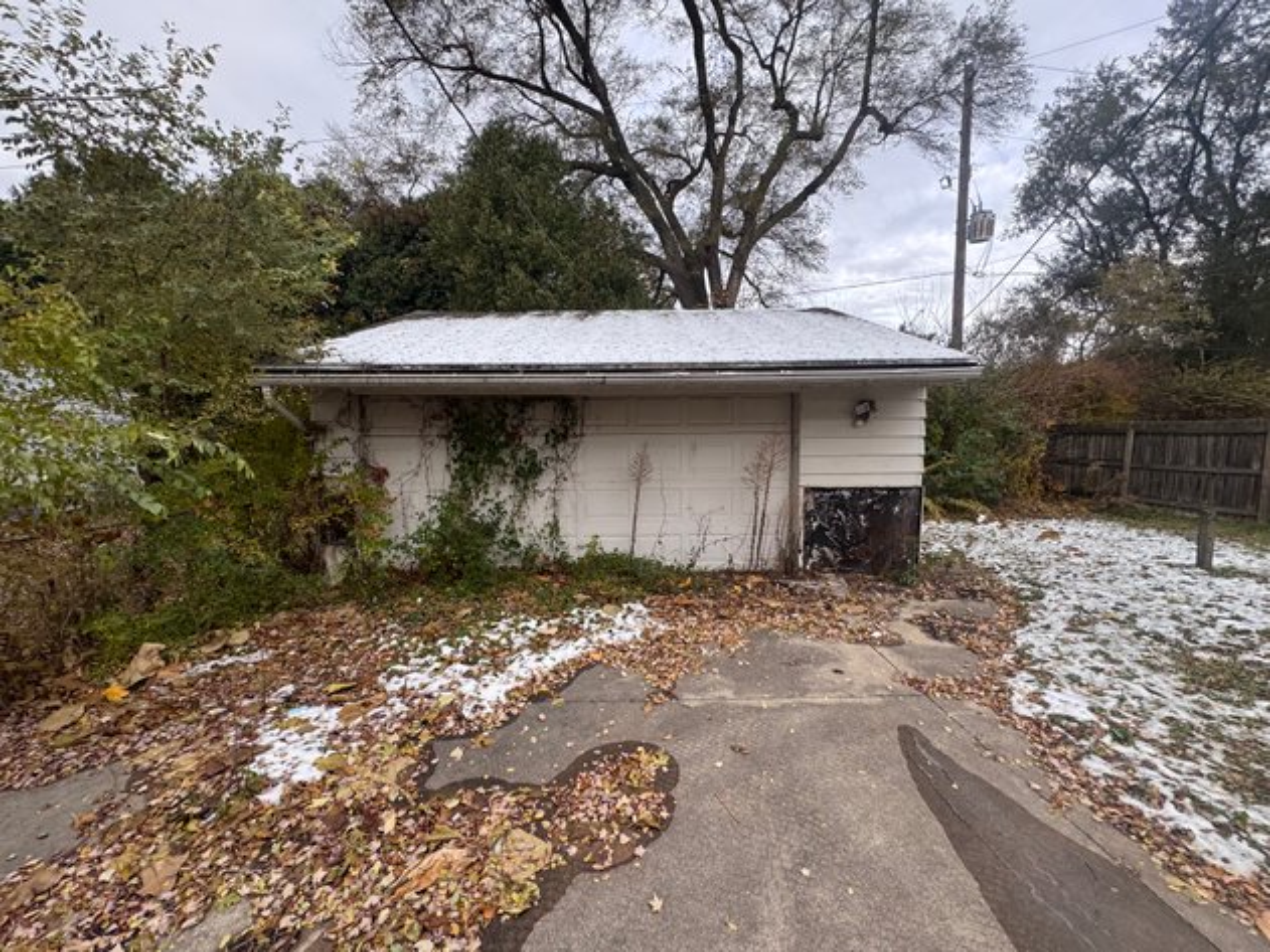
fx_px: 514
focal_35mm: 14
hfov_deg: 102.1
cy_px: 476
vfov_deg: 85.7
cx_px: 635
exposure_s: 1/294
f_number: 2.2
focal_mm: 2.22
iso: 40
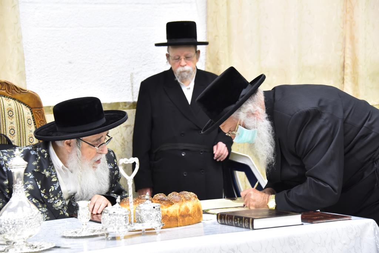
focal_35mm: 112
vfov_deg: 12.2
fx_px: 1179
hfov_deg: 18.3
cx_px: 190
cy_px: 126
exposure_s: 1/80
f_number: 5.6
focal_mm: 112
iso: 3200
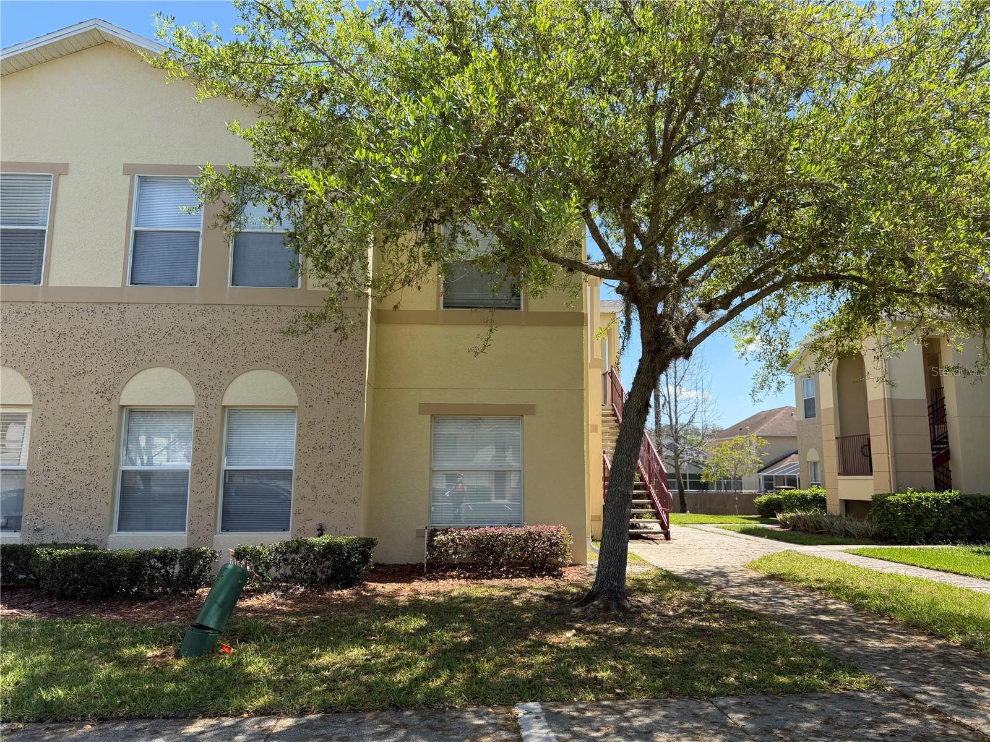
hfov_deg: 71.6
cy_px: 371
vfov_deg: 56.8
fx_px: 686
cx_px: 495
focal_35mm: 24
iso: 100
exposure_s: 1/2525
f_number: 1.78
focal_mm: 6.76
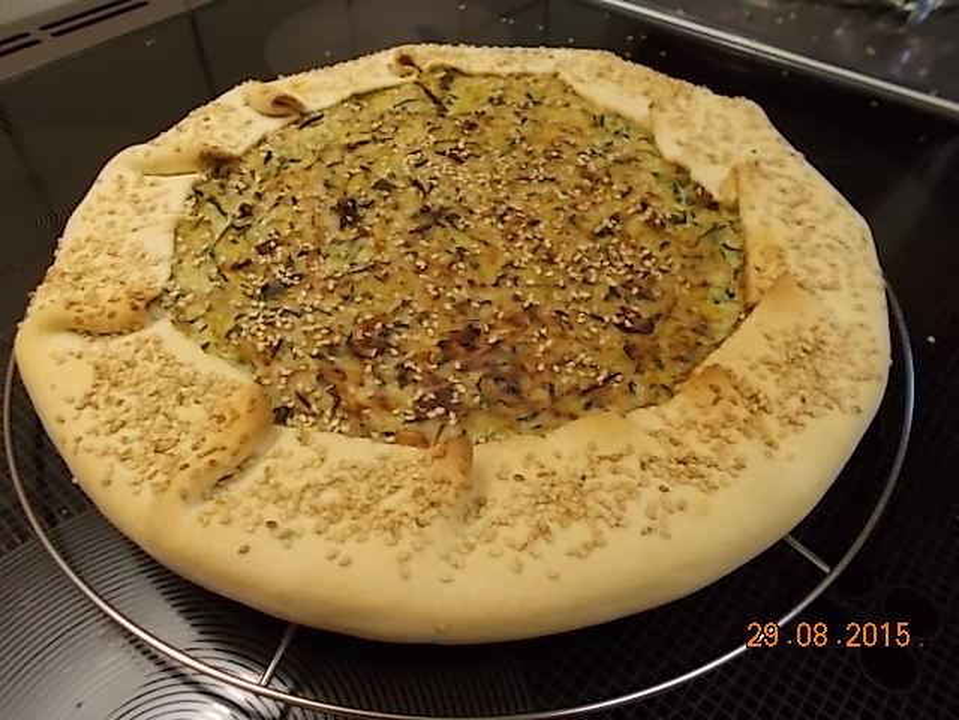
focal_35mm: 26
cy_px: 360
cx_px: 480
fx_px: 720
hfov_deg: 67.3
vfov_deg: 53.1
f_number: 3.2
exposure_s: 1/15
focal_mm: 4.6
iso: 200
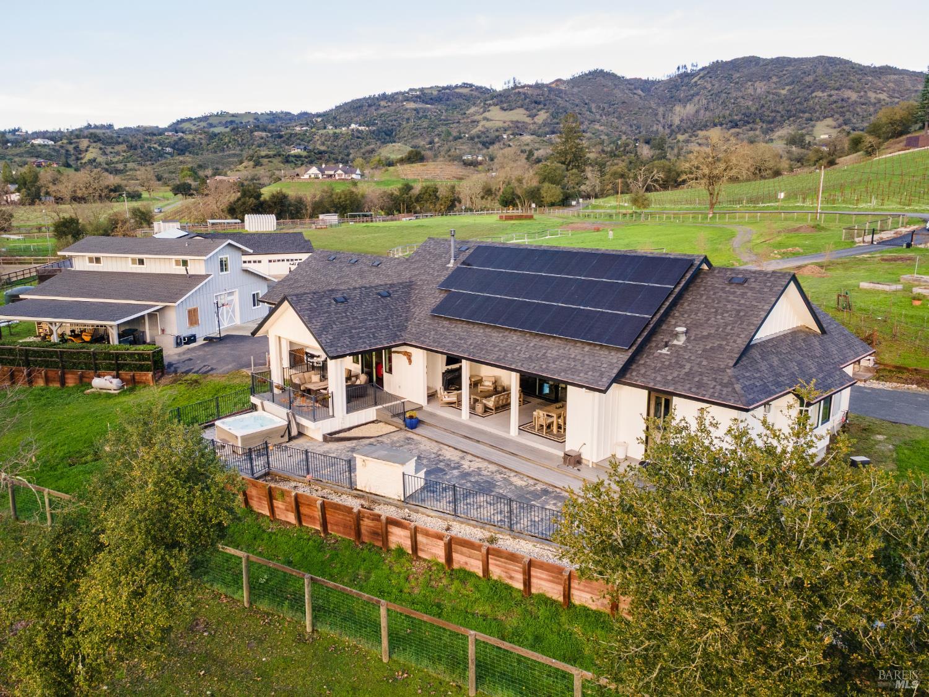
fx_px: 644
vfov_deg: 56.8
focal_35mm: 24
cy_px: 348
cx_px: 464
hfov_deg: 71.6
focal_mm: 4.5
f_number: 2.8
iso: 100
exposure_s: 1/100
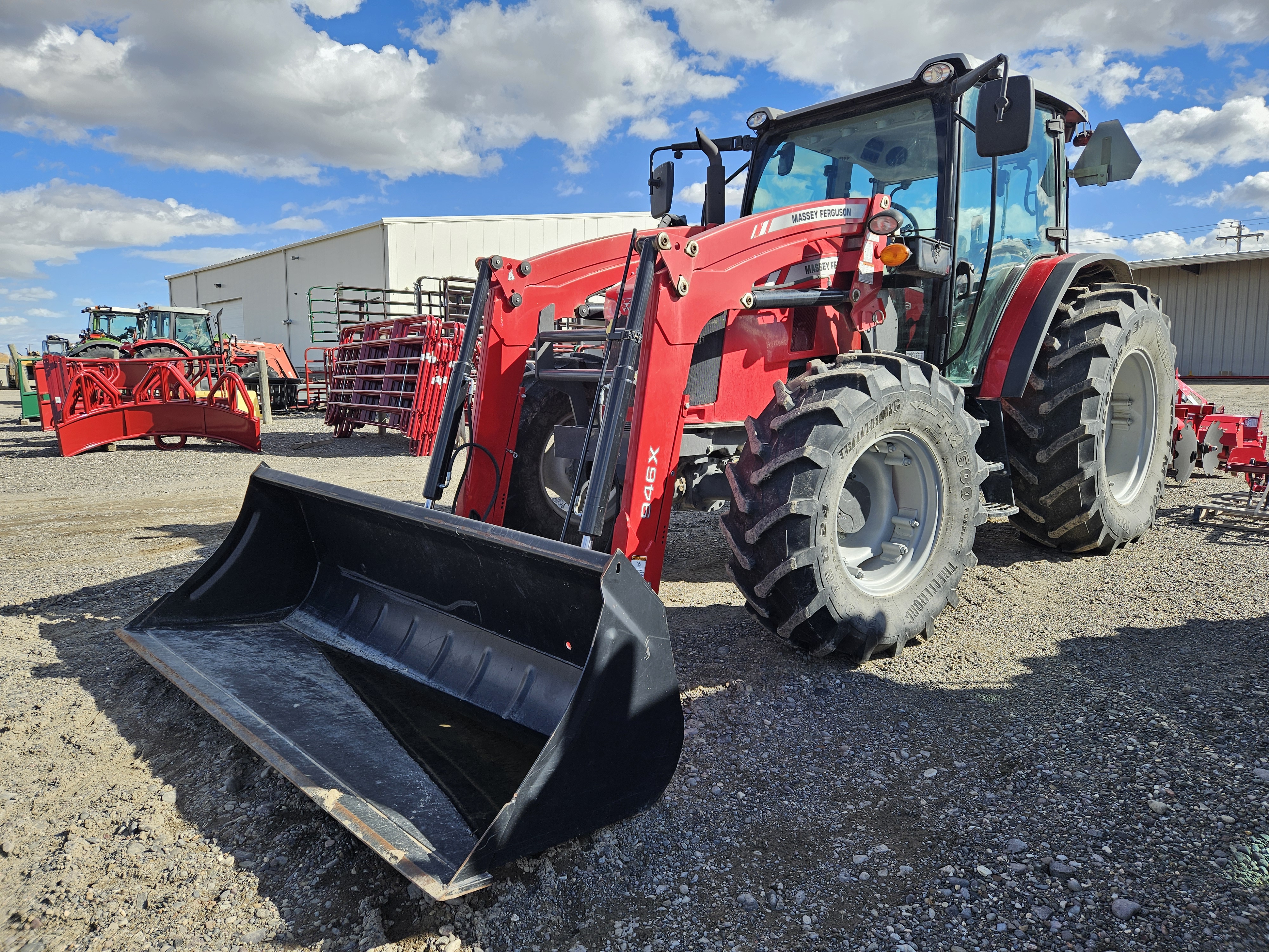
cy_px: 476
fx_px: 843
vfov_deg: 58.9
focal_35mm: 23
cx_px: 634
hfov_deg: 73.9
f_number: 1.8
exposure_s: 1/1242
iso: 25
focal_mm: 5.4
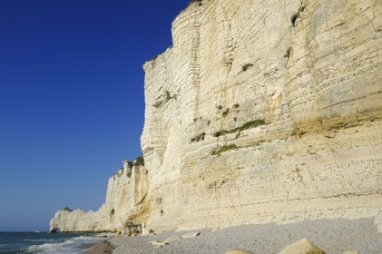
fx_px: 254
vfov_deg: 53.1
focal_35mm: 24
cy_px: 127
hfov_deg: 73.8
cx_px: 191
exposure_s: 1/250
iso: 200
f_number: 13
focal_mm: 24
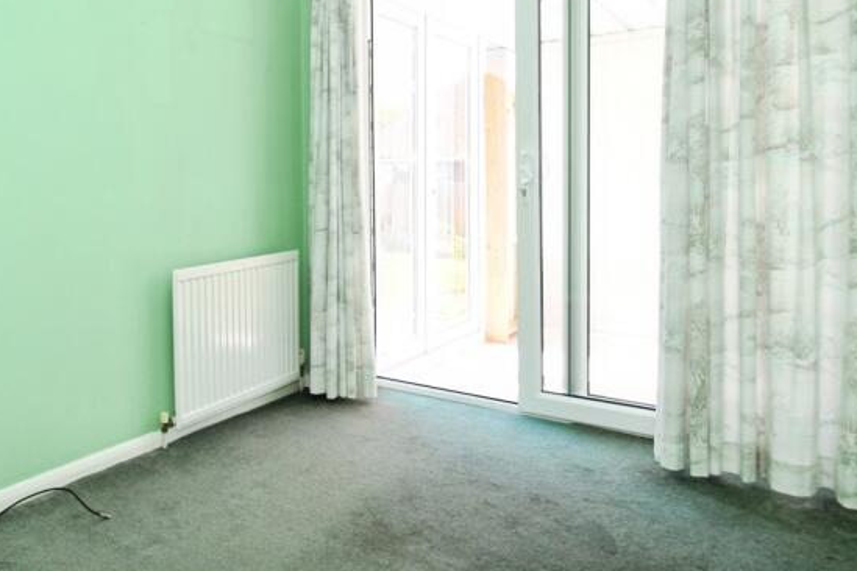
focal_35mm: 28
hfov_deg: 62.6
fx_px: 667
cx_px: 240
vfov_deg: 45.7
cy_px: 193
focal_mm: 10
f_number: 8
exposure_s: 1/100
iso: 400
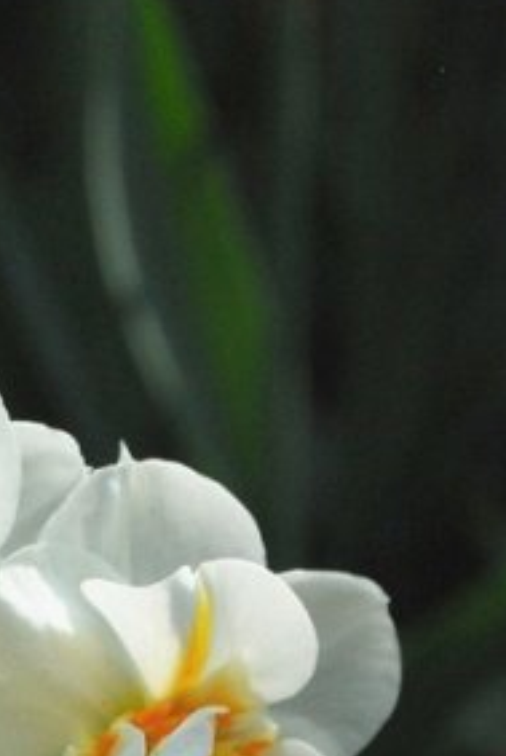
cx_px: 40
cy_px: 1130
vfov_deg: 10.4
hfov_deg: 7.2
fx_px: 4029
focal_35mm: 192
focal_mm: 35
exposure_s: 1/1250
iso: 320
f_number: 7.1
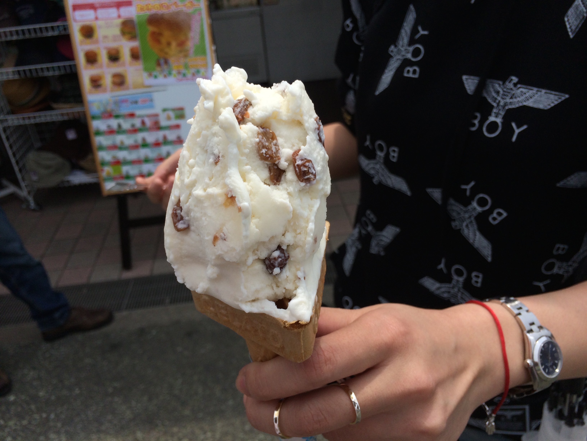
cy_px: 220
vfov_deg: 46.8
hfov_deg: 60.0
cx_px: 294
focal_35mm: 30
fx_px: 509
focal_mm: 4.12
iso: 32
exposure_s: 1/3731
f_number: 2.2
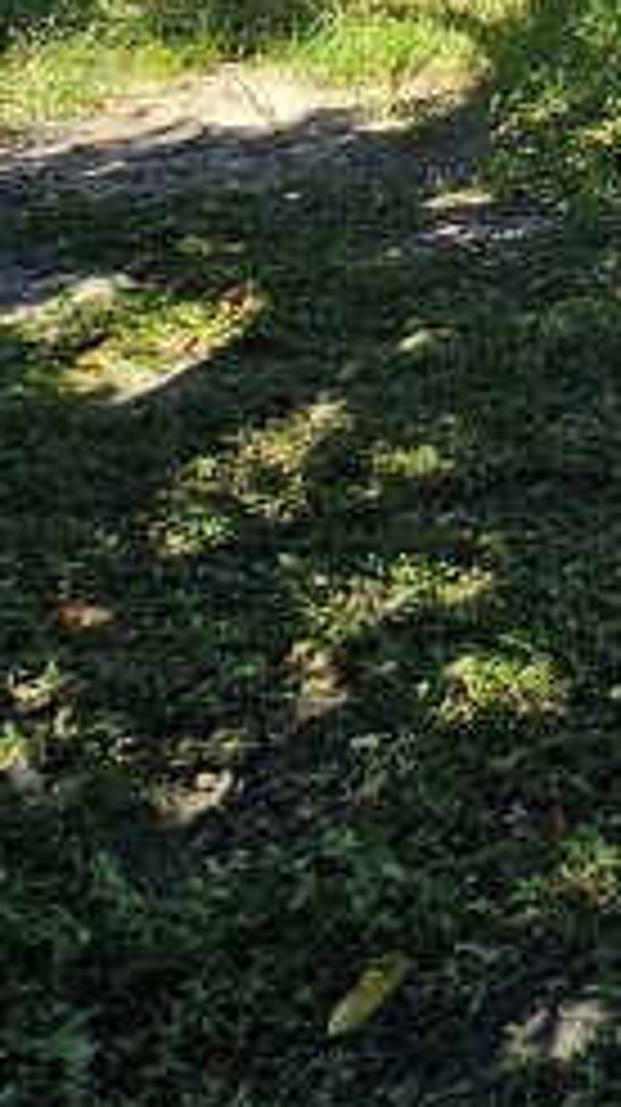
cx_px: 1570
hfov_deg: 13.5
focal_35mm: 59
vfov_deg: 26.9
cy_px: -490
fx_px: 1731
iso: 50
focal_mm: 2.2
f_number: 2.2
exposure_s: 1/636
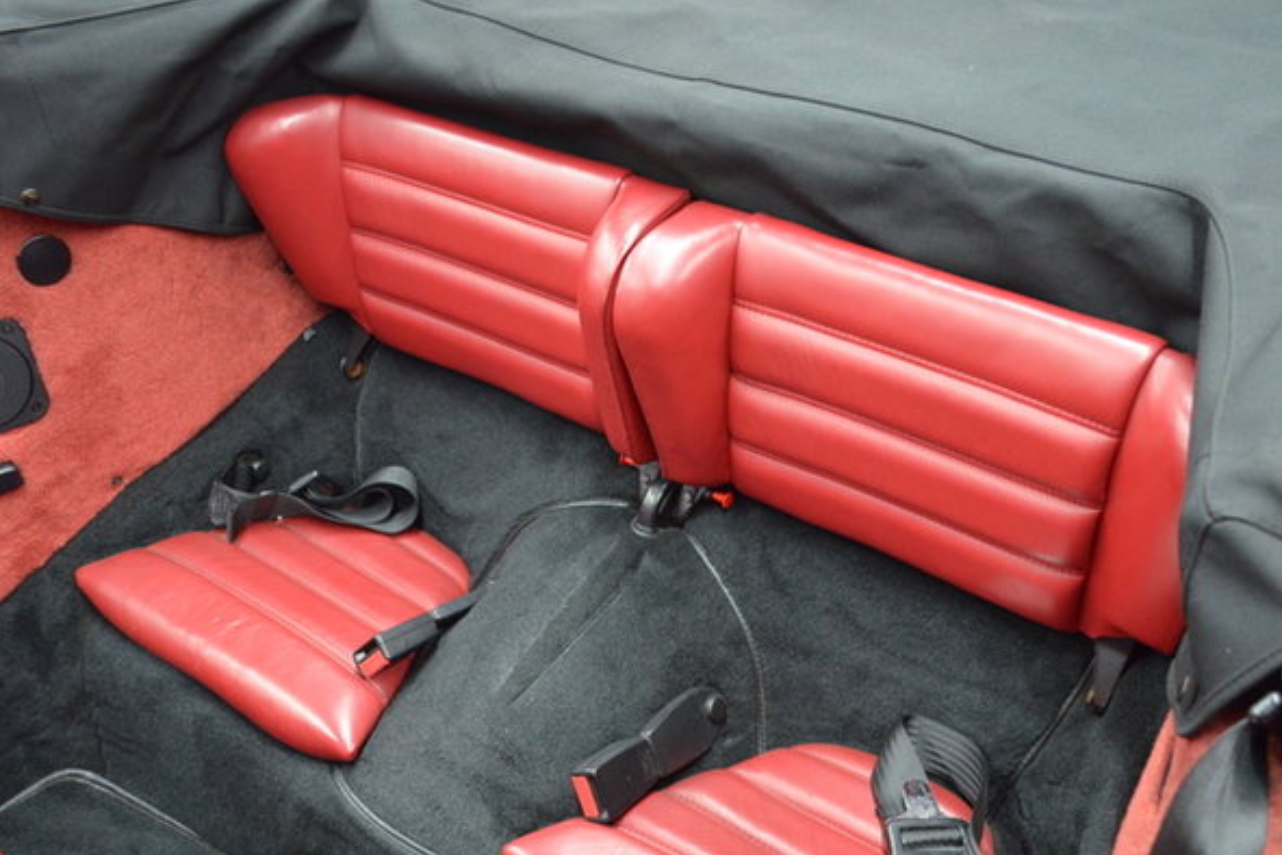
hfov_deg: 54.4
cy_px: 531
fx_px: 1246
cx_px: 625
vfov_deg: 37.6
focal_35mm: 35
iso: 2000
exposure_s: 1/30
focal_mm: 18
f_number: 3.5
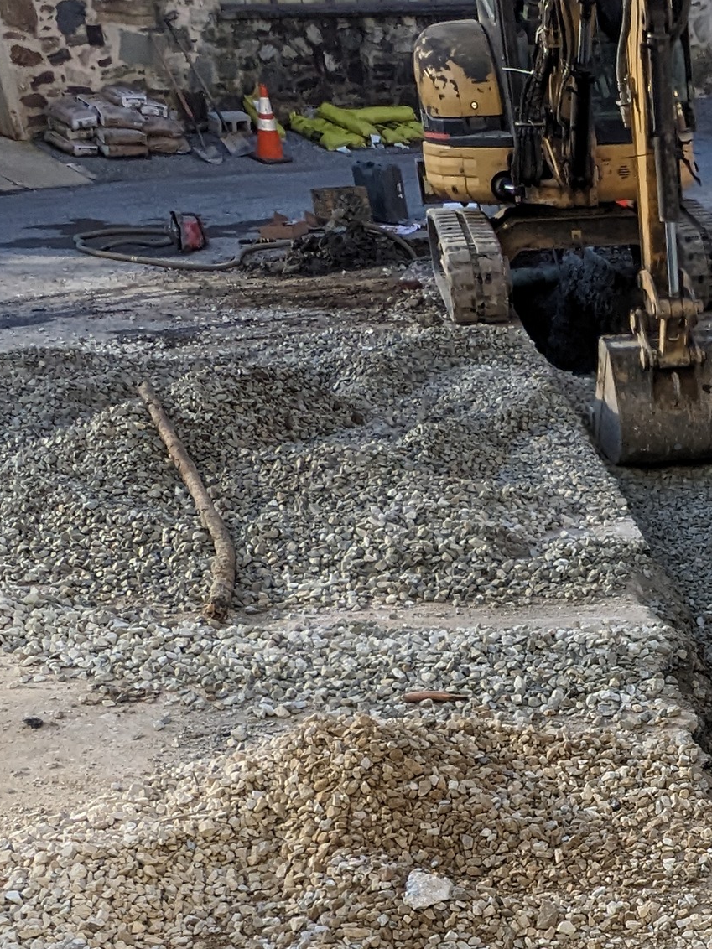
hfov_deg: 23.1
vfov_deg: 30.7
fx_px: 1563
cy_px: 1003
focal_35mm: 57
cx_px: 895
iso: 29
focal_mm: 2.22
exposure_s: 1/415
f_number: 2.2
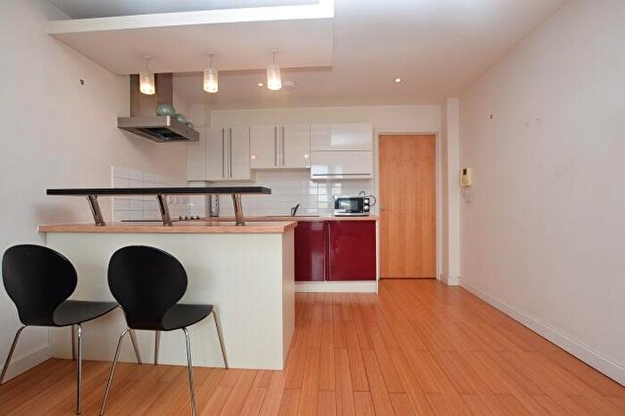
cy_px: 208
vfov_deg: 77.3
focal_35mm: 15
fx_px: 260
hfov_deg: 100.4
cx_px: 312
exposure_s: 1/125
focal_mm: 10
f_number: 5.6
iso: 450
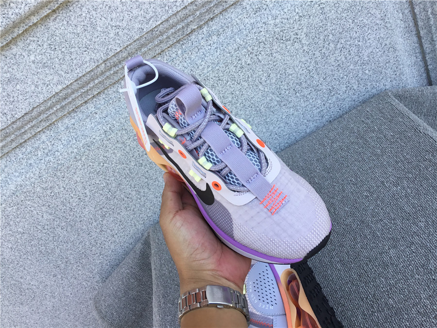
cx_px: 218
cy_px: 164
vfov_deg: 45.4
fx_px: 391
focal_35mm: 31
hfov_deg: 58.4
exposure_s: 1/291
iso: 25
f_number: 2.4
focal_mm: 3.3
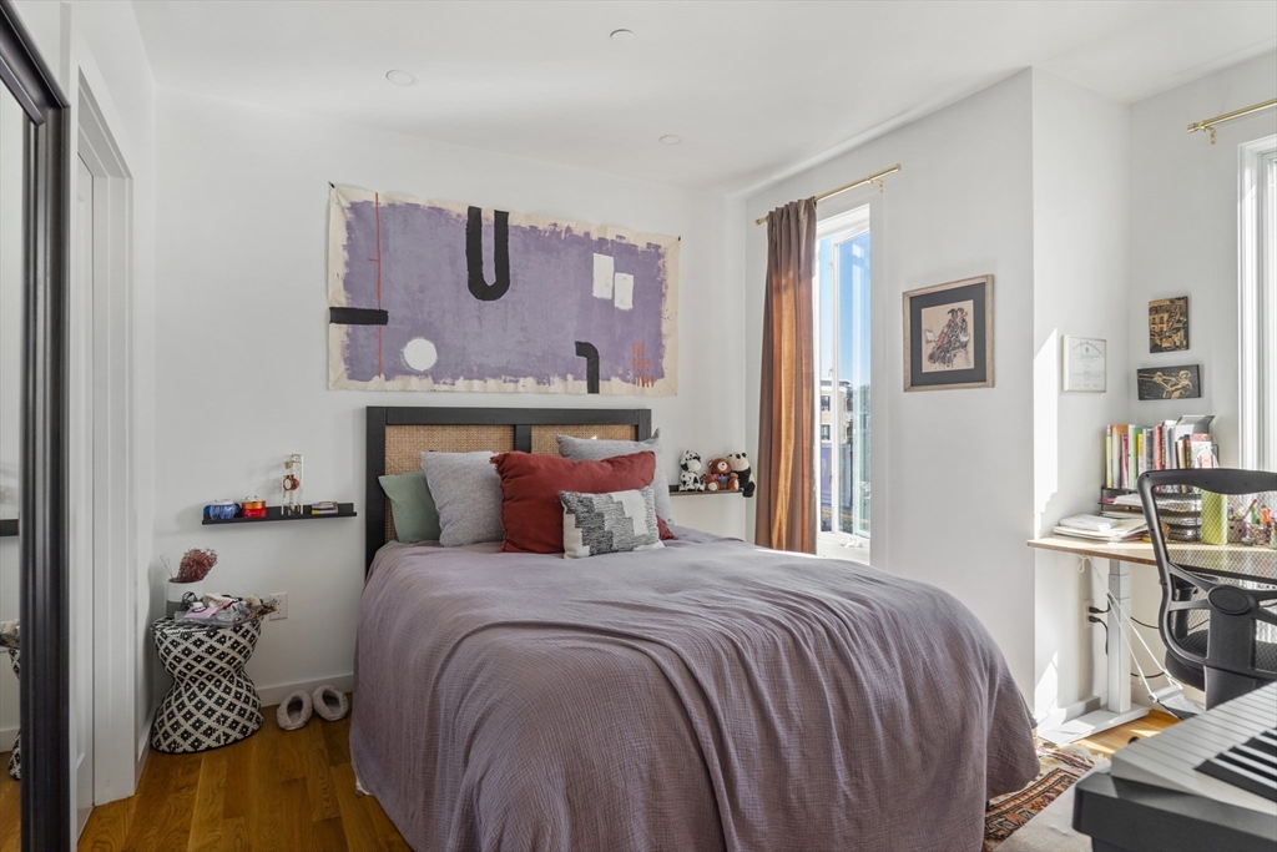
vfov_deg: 63.2
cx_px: 638
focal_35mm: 20
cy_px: 426
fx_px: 692
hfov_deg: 85.4
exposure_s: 1/4
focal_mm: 19.5
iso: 320
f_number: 7.1
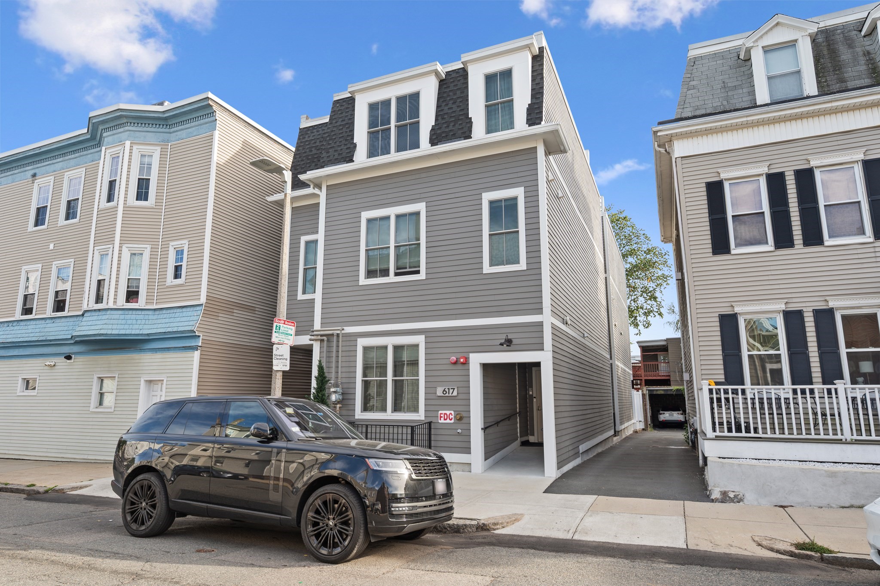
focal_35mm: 22
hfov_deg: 79.9
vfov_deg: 58.3
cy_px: 293
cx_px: 440
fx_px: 525
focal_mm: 21.5
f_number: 8
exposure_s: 1/60
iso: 100
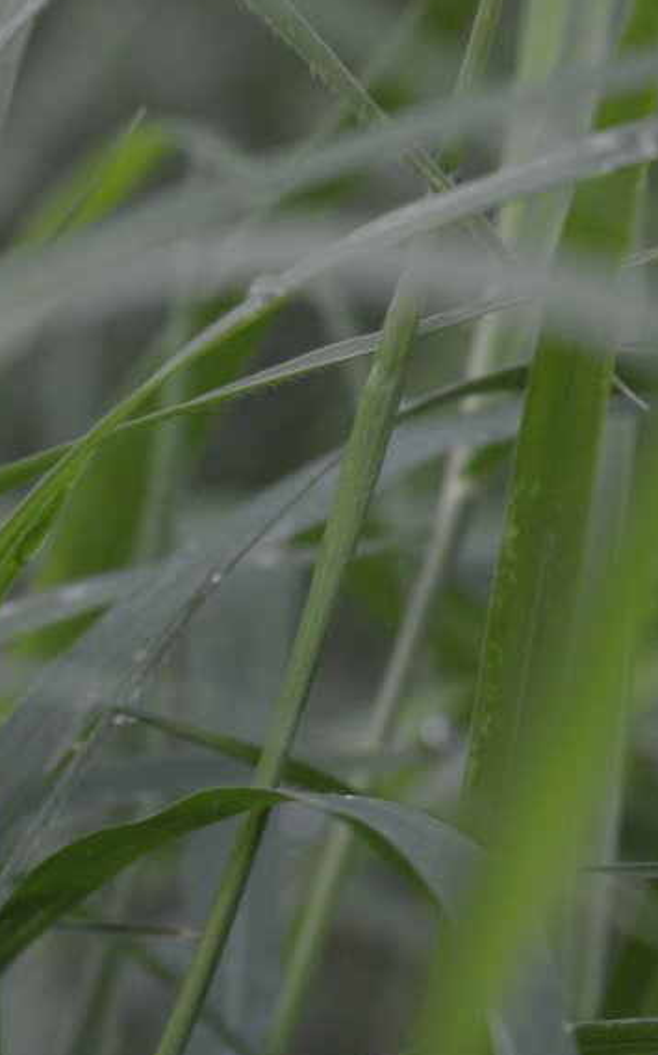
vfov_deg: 8.9
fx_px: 6792
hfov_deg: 5.5
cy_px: 512
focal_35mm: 236
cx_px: -402
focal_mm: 55
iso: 400
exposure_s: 1/50
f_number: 5.6
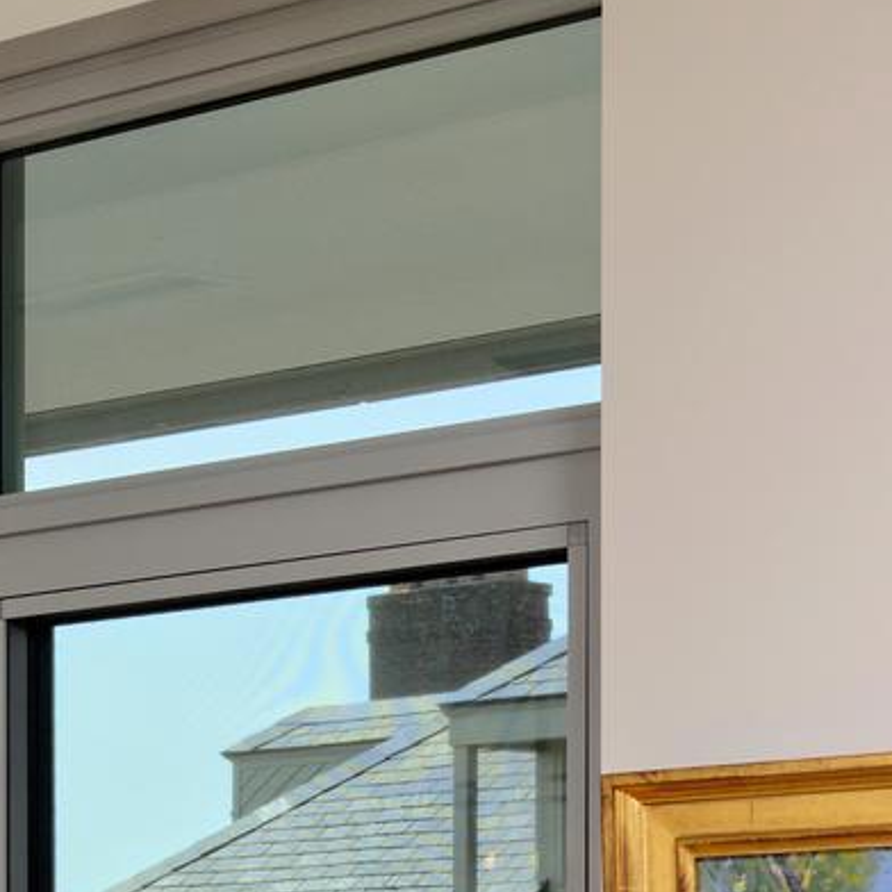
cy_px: 1081
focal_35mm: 142
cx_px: -601
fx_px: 4140
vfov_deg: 12.0
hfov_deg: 11.6
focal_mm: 32
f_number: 10
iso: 250
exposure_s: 1/200
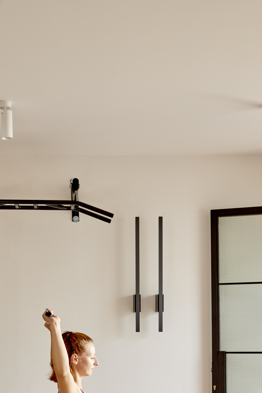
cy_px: 328
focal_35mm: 61
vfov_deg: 31.8
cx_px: 70
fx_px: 666
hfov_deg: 22.1
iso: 400
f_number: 5.6
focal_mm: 35
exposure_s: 1/50
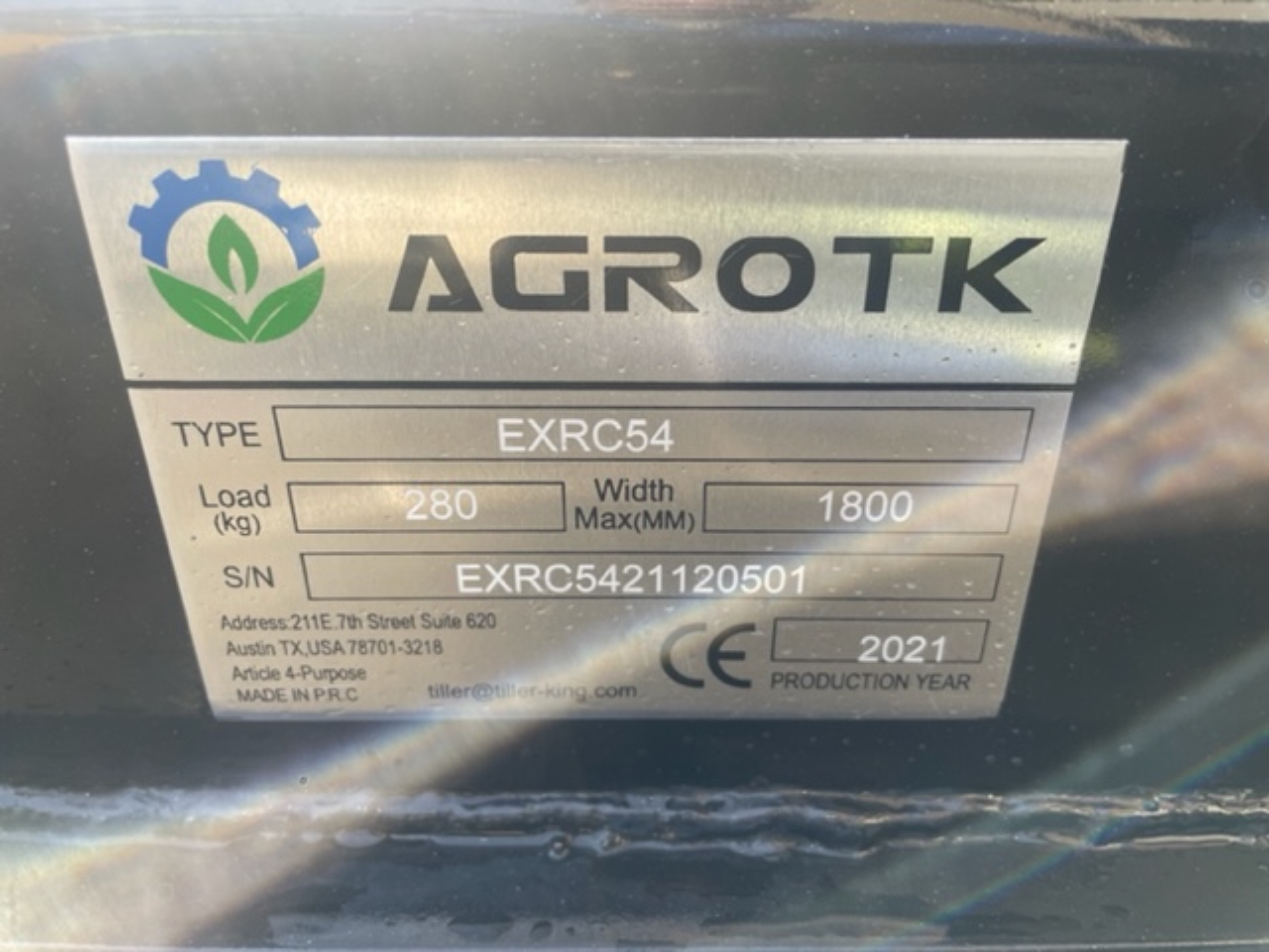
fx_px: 953
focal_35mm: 26
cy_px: 476
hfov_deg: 67.3
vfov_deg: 53.1
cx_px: 634
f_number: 1.6
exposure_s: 1/354
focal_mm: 4.2
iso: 32
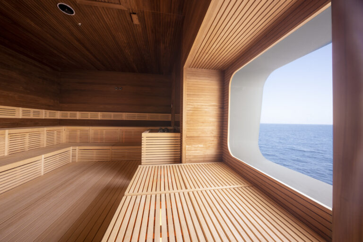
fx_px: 121
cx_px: 182
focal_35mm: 12
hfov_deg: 112.6
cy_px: 121
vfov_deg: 90.0
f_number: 9
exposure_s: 1/125
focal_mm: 12
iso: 400
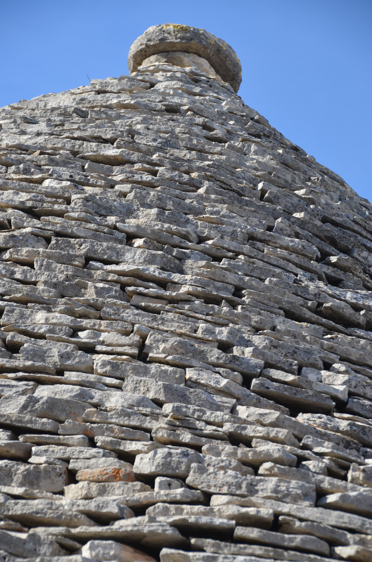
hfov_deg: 11.7
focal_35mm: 117
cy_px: 281
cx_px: 186
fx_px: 1822
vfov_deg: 17.5
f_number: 6.3
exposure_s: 1/640
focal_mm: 78
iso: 200
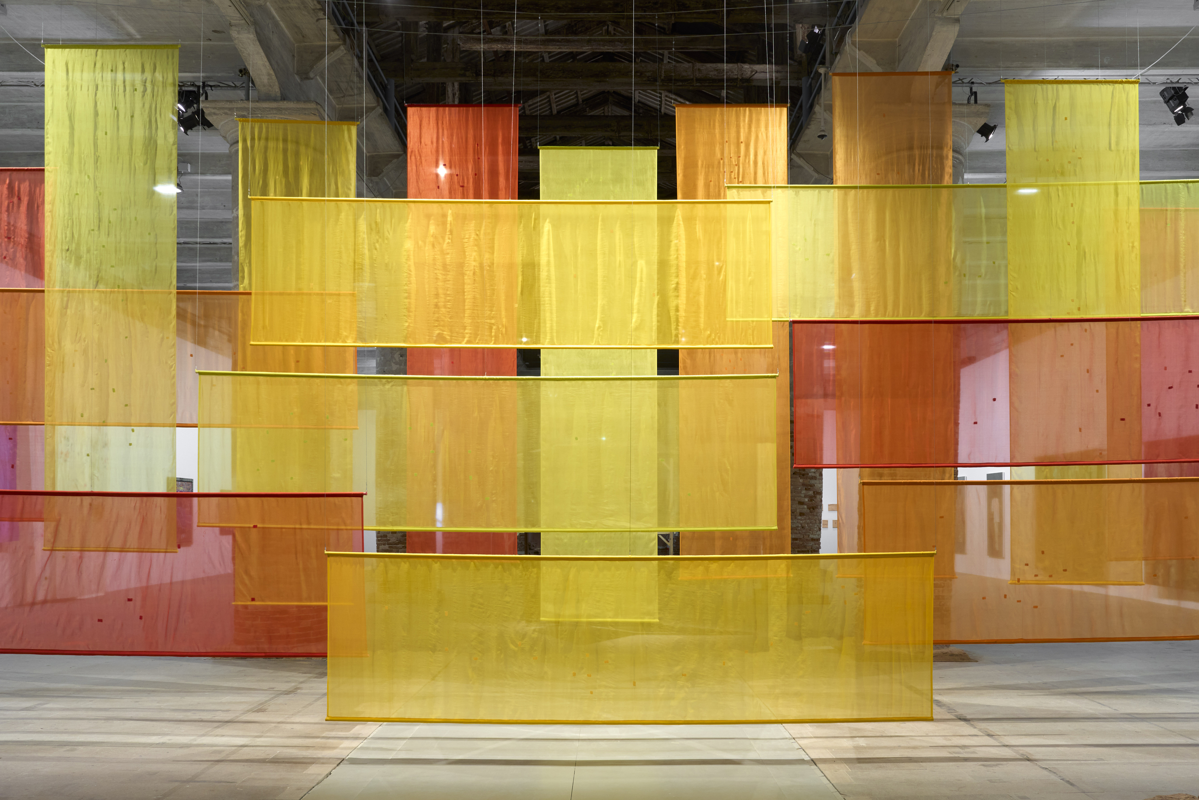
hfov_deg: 63.6
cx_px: 600
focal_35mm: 29
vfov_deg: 45.0
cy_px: 400
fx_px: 966
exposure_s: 1/10
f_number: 9
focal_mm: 29
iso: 640
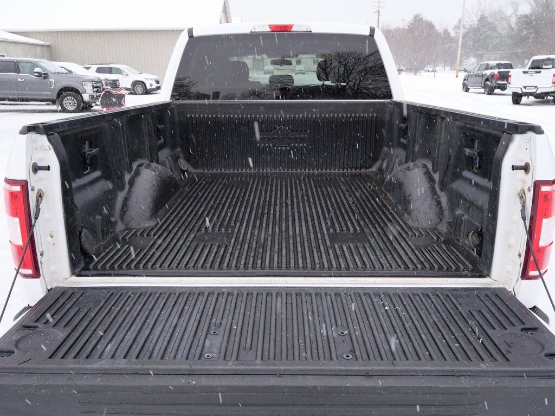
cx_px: 278
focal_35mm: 30
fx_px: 481
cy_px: 208
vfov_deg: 46.8
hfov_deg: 60.0
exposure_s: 1/125
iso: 200
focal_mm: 15
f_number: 4.5
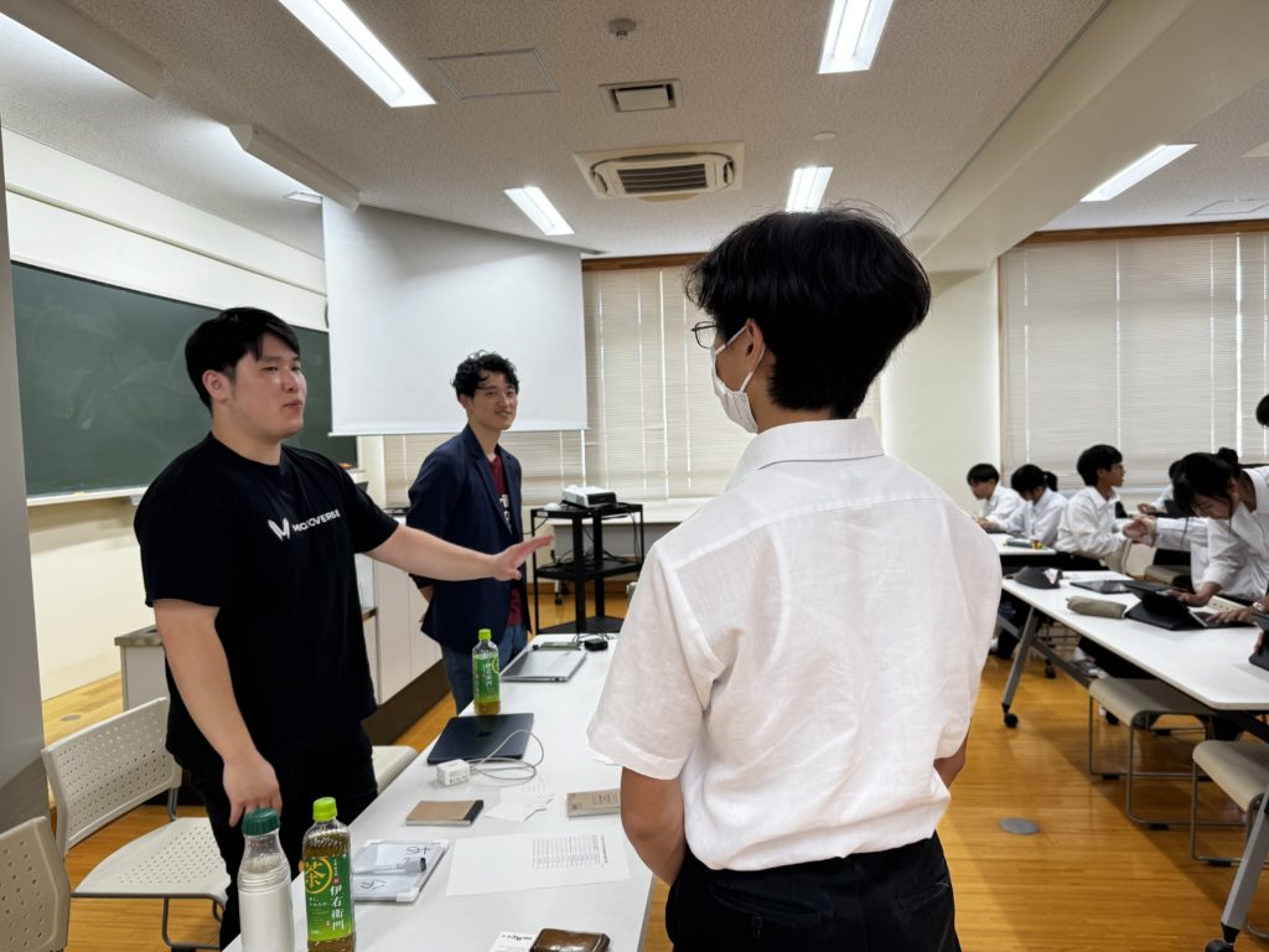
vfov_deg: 56.8
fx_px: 880
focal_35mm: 24
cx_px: 634
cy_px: 476
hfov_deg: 71.6
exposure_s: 1/120
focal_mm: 6.76
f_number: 1.78
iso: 80
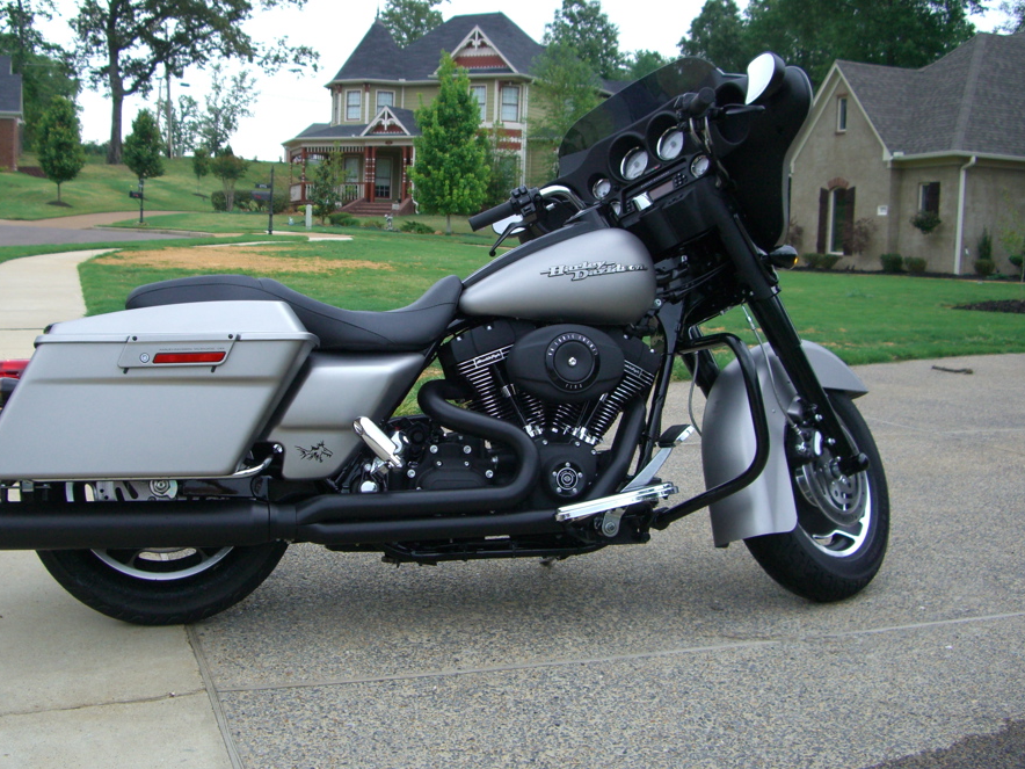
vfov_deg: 33.6
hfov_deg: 43.8
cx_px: 460
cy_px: 370
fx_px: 1273
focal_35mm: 43
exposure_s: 1/125
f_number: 2.8
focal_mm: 7.9
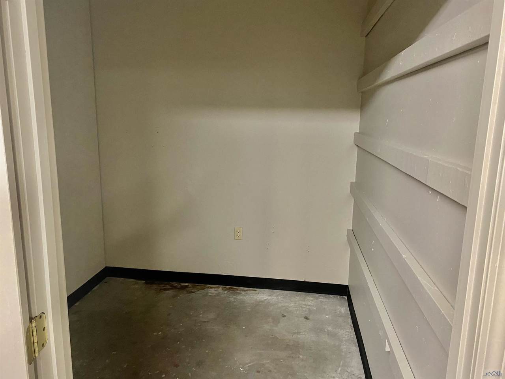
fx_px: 379
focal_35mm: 26
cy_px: 190
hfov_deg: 67.3
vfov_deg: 53.1
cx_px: 252
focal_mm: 4.25
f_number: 1.8
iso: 500
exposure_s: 1/40
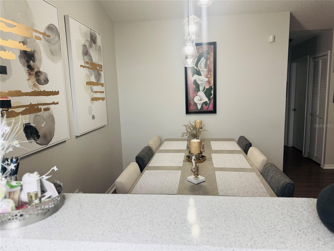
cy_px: 126
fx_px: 232
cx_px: 167
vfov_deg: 56.8
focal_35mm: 24
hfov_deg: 71.6
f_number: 1.78
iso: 160
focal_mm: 6.76
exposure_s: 1/120
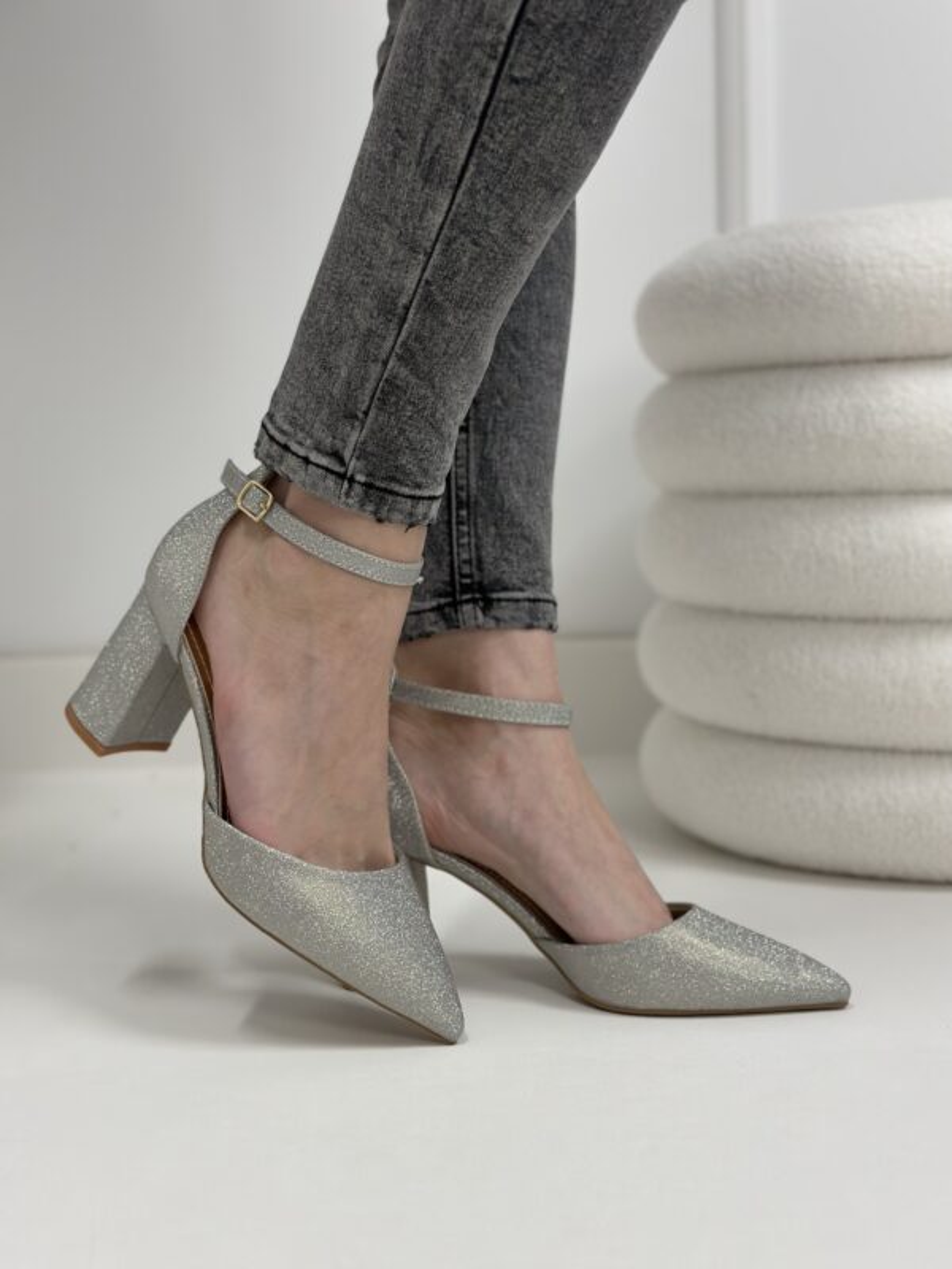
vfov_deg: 39.7
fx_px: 1760
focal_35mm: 48
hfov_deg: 30.3
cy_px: 634
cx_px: 476
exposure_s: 1/100
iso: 125
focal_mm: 6.86
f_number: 1.78
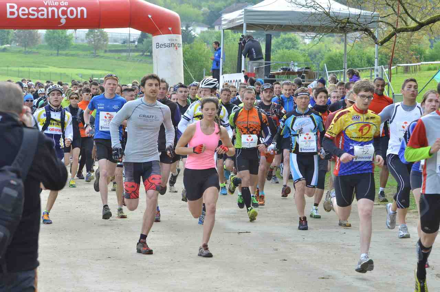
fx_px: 1738
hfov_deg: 14.4
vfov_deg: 9.6
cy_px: 146
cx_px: 220
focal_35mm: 142
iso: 800
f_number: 7.1
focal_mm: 95
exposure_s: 1/500
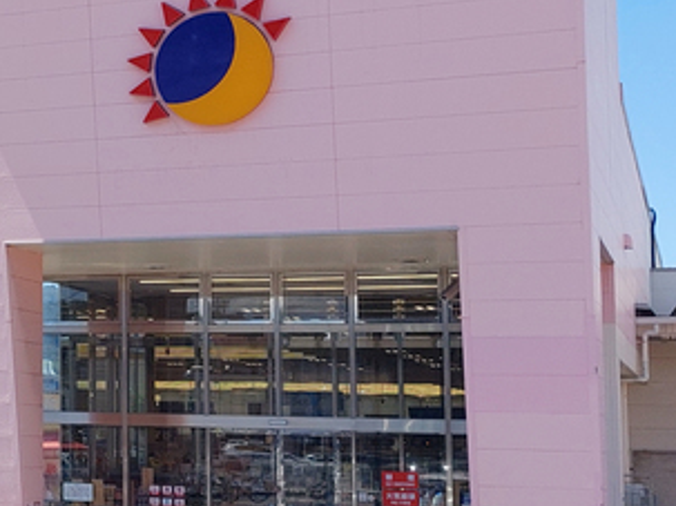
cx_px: -268
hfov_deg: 22.2
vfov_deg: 19.2
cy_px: 91
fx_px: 1484
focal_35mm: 76
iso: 25
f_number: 1.8
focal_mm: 5.23
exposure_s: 1/1006
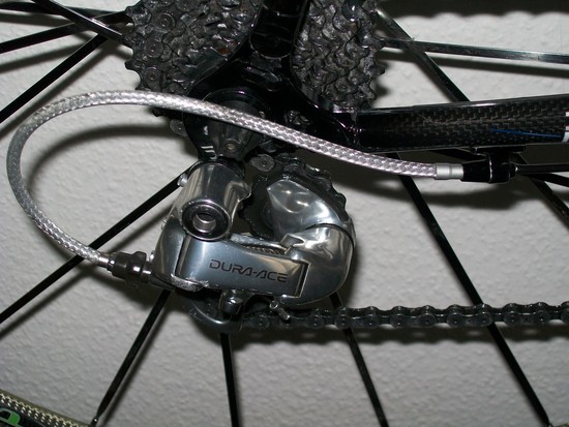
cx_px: 284
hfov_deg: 27.8
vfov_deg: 21.0
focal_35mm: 70
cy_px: 214
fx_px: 1151
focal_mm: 11.6
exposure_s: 1/50
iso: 80
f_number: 3.8
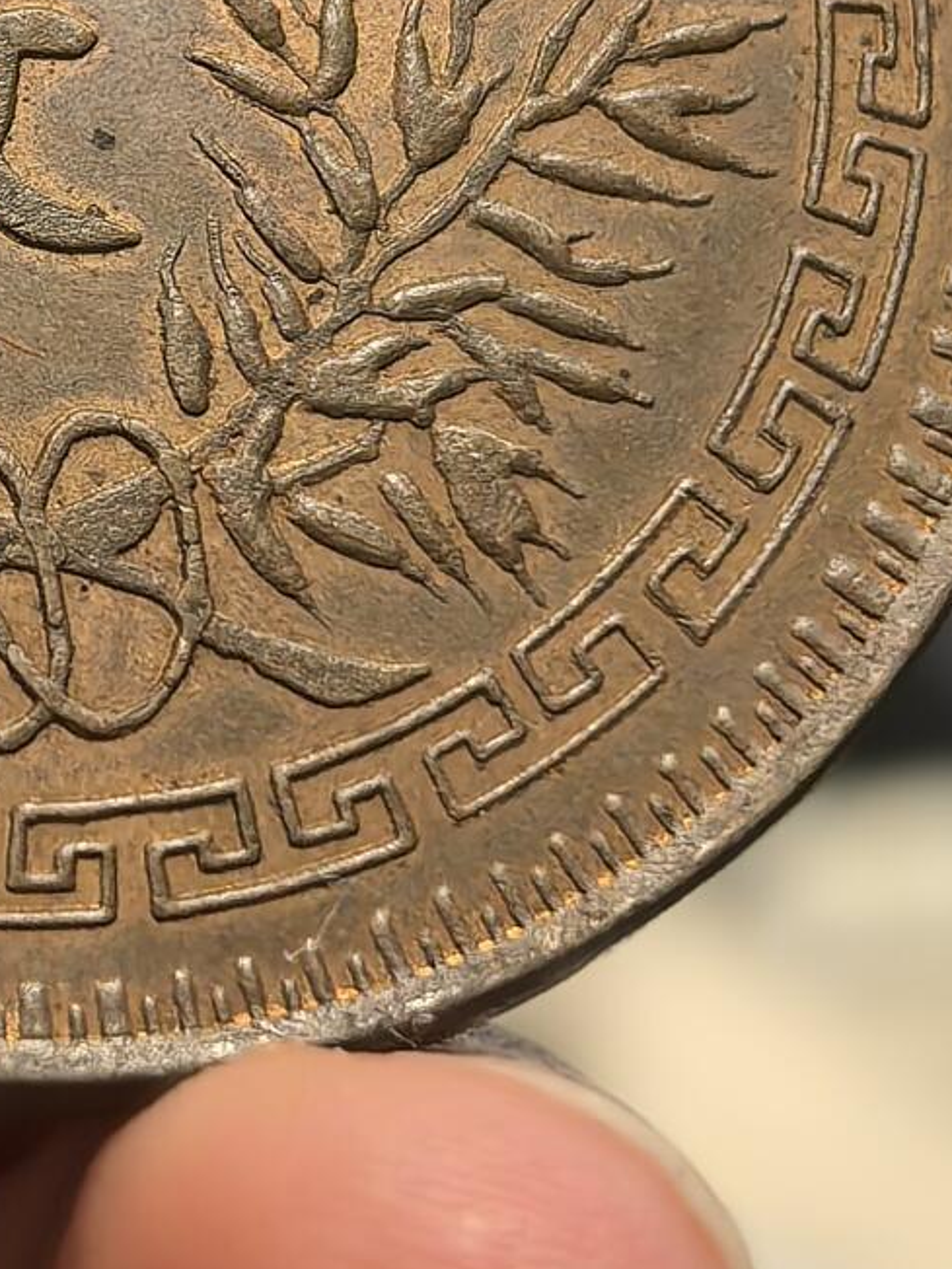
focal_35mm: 149
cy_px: 115
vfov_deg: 13.1
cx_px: -82
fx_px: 5464
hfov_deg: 9.9
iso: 250
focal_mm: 6.98
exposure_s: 1/100
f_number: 2
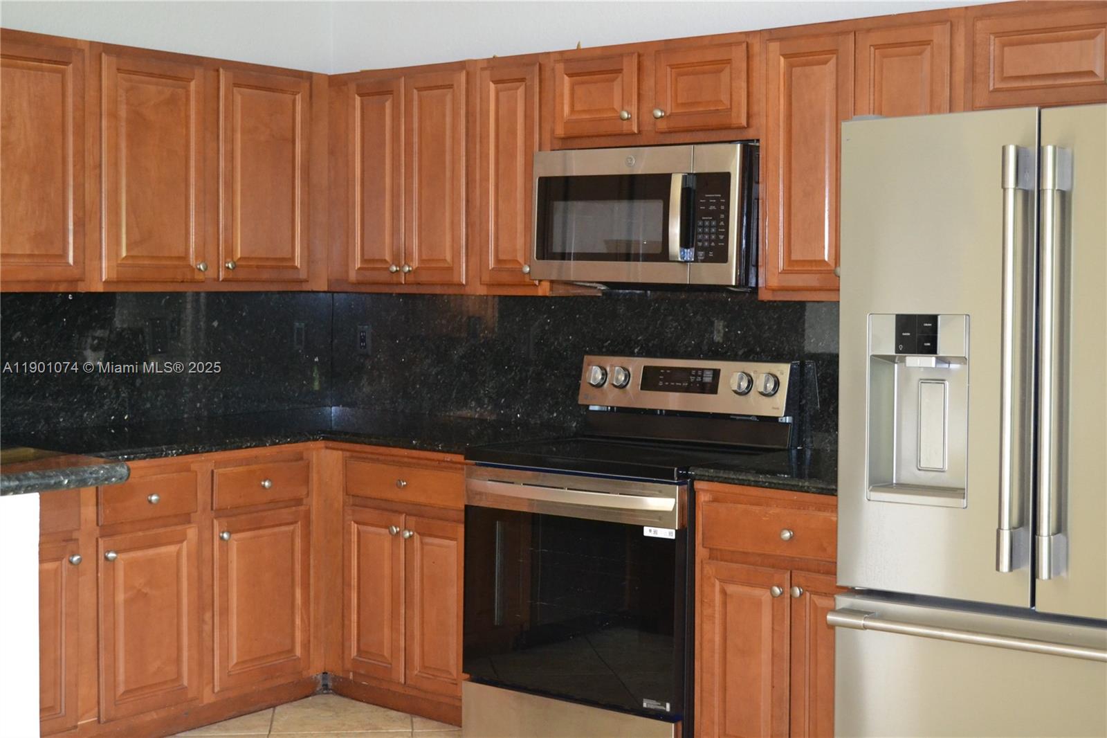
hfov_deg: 41.1
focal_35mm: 48
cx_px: 554
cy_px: 369
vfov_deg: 28.1
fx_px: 1476
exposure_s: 1/60
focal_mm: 32
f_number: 4.8
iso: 2200
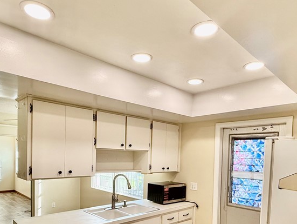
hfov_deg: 67.3
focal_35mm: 26
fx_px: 223
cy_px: 164
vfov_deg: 51.2
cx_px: 144
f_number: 2.2
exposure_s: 1/120
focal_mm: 2.22
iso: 64
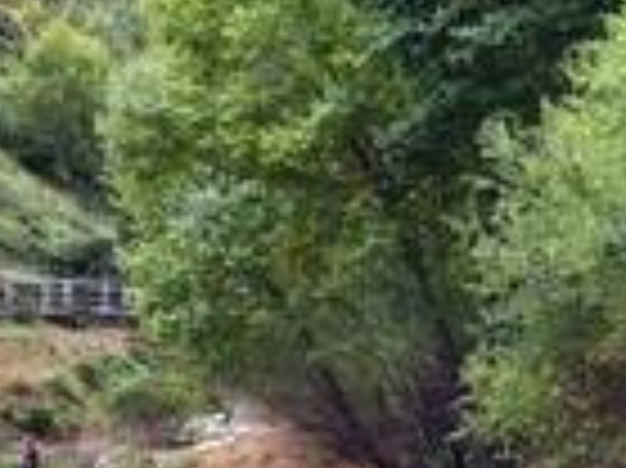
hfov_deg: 5.0
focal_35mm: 393
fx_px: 7101
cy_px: 374
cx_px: 99
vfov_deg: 3.8
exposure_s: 1/250
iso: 800
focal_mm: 135
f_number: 9
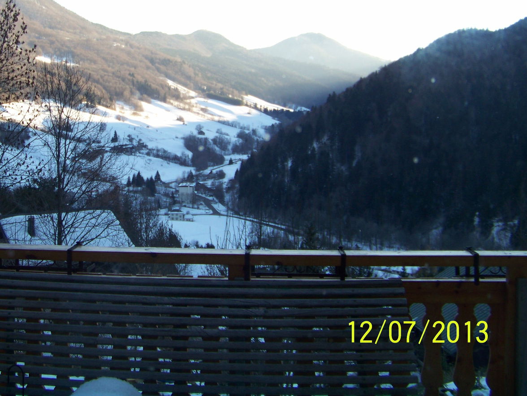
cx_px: 172
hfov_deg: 38.4
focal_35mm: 49
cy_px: 131
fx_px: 746
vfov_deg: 29.5
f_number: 2.8
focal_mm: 5.85
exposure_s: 1/200
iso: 66
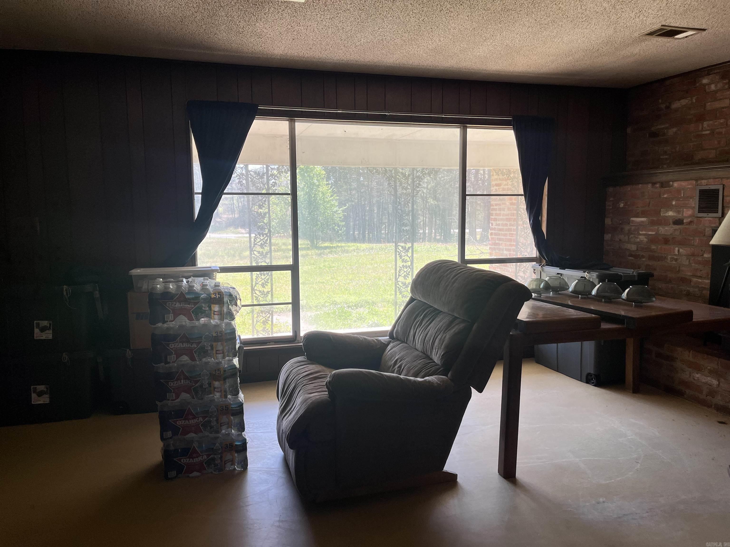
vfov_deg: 53.1
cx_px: 365
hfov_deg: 67.3
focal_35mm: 26
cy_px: 274
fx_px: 548
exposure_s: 1/240
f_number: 1.6
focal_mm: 5.1
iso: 40
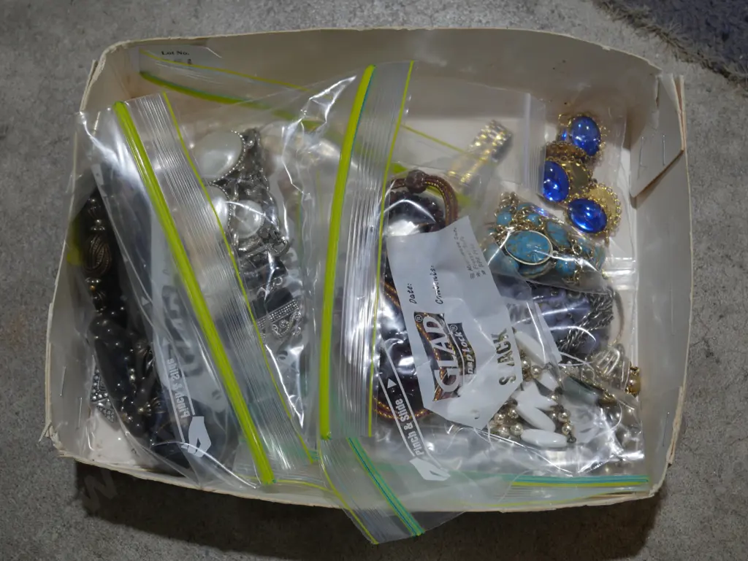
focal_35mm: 54
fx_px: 1167
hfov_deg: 35.5
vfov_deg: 27.1
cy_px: 280
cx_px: 374
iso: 200
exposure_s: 1/60
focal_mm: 27
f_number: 5.3
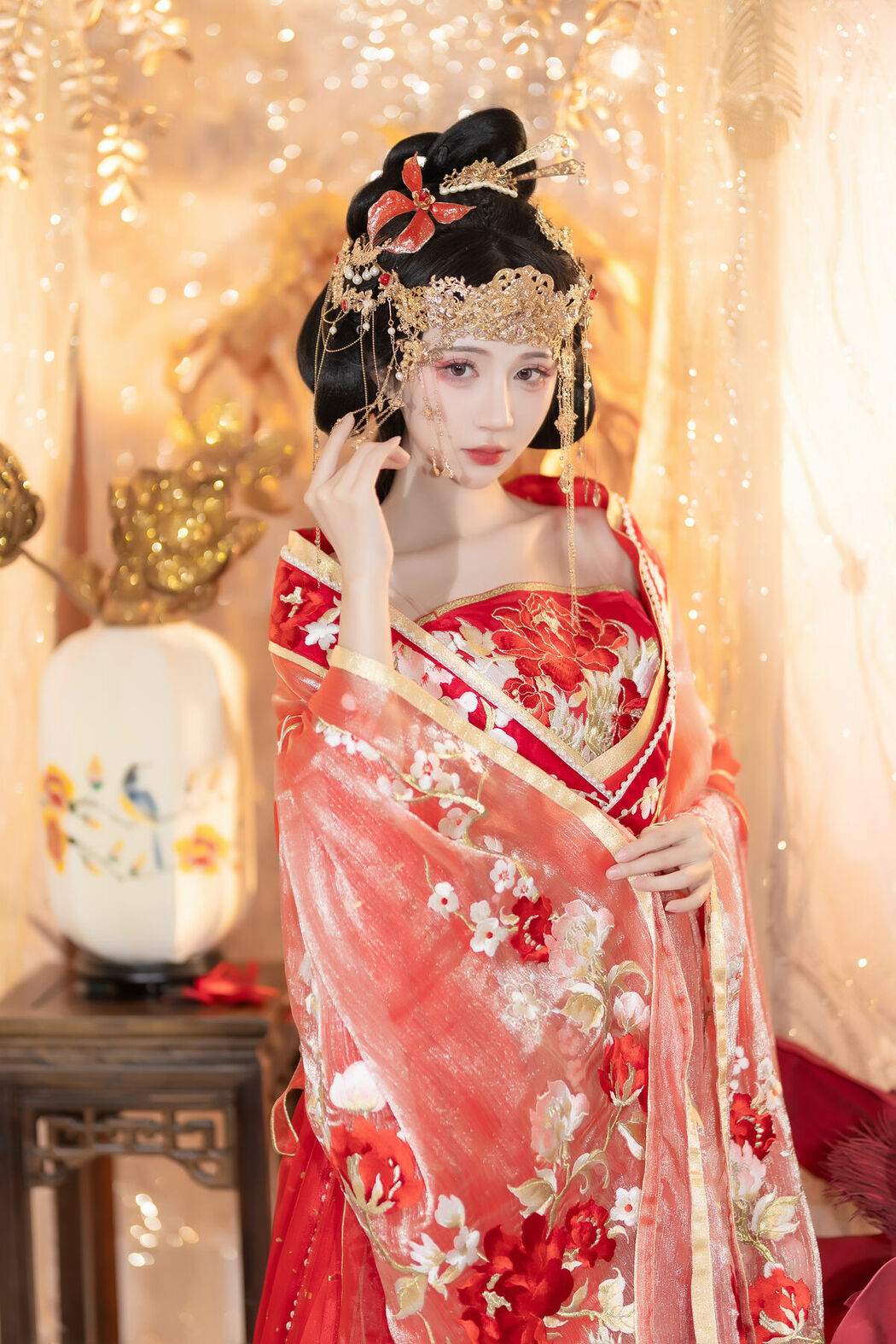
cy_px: 672
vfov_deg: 23.9
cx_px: 448
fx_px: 3173
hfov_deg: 16.1
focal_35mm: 85
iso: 100
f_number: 1.4
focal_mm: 85
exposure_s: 1/250
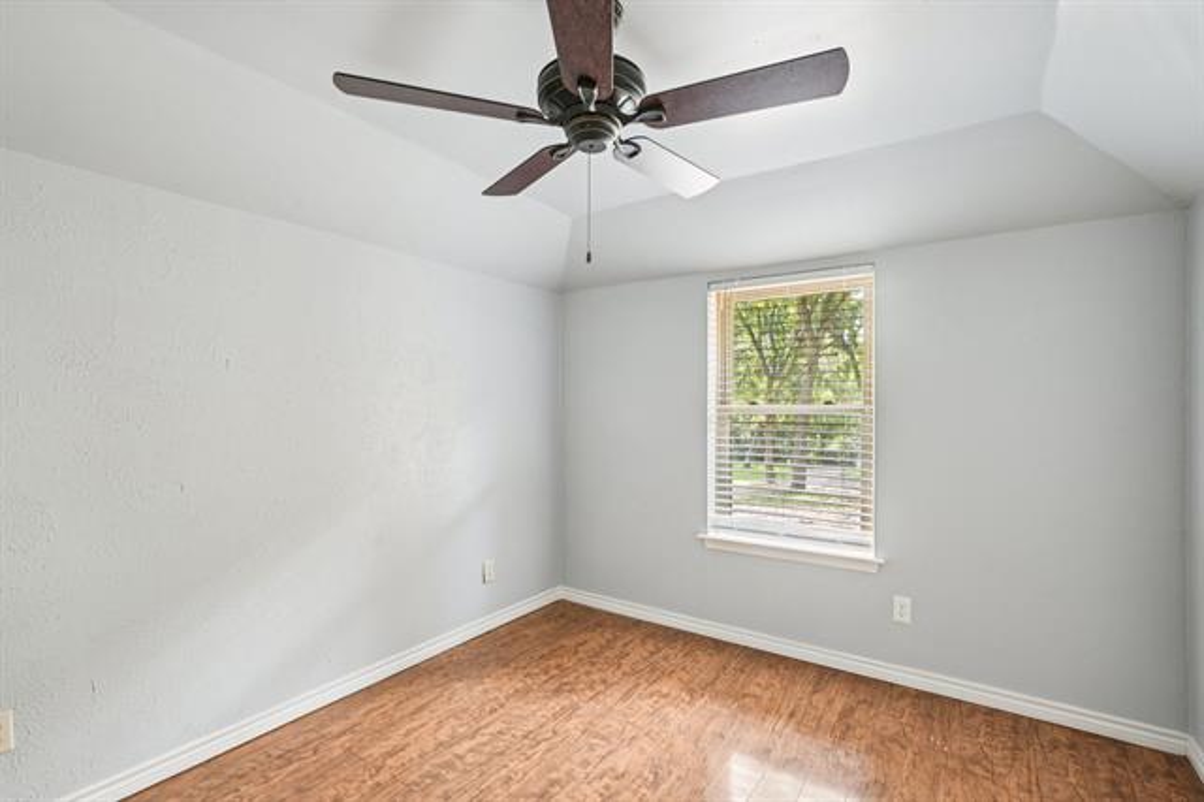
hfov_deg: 96.8
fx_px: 535
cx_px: 602
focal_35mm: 16
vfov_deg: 73.7
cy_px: 401
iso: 400
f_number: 8
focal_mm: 16
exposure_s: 1/4
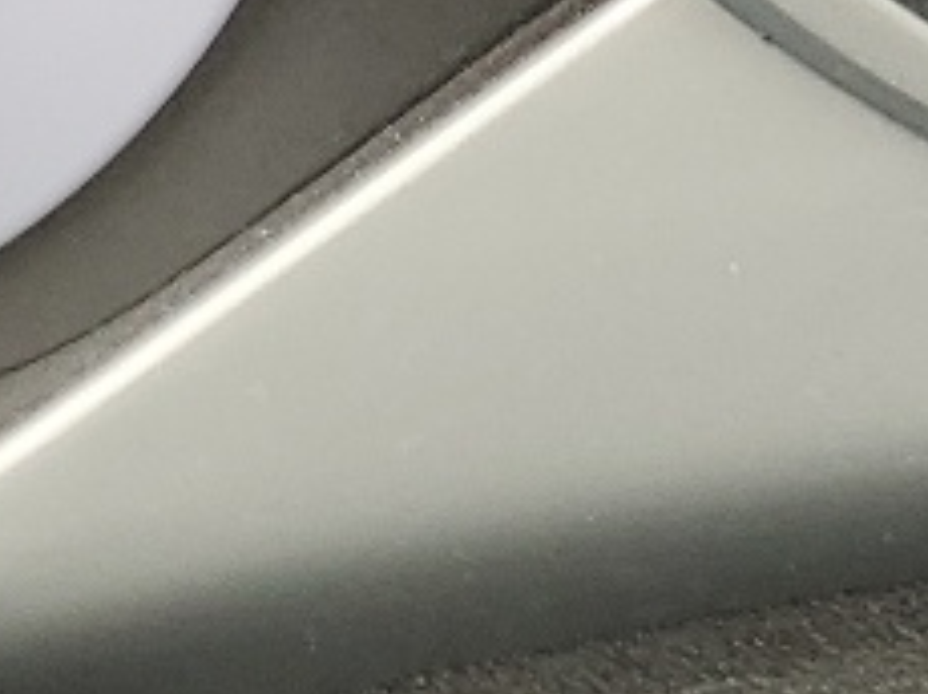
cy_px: -851
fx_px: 4847
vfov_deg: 7.7
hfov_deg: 10.5
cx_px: 1424
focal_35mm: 181
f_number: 1.5
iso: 50
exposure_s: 1/213
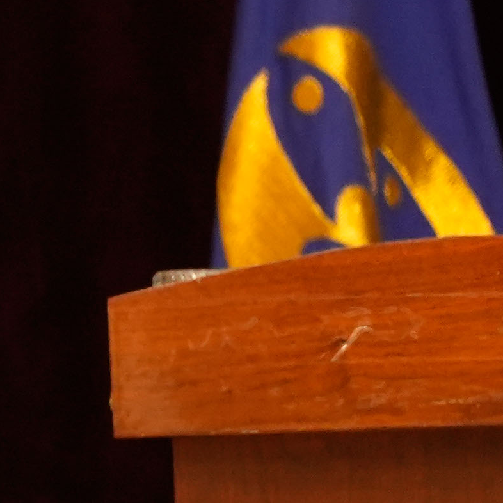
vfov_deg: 1.2
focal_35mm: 1515
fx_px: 24906
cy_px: 273
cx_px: -1199
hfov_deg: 1.2
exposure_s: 1/40
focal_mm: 200
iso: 1250
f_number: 2.8
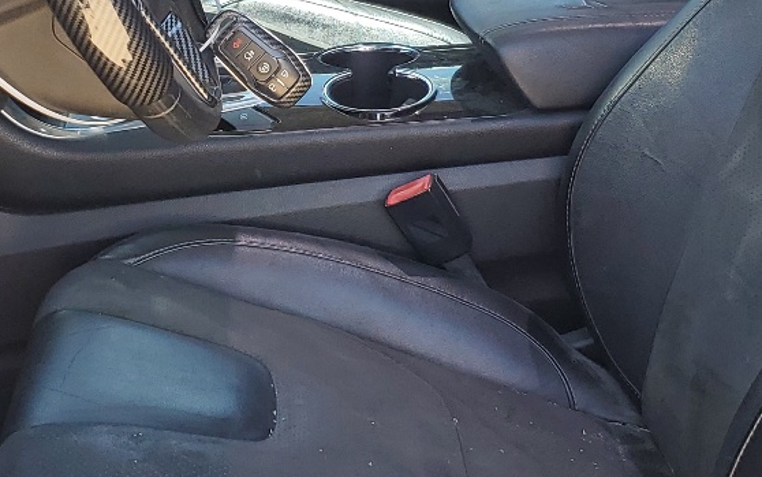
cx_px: 290
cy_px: 71
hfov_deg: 26.1
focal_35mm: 79
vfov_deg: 16.4
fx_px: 1641
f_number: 1.5
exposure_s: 1/204
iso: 50
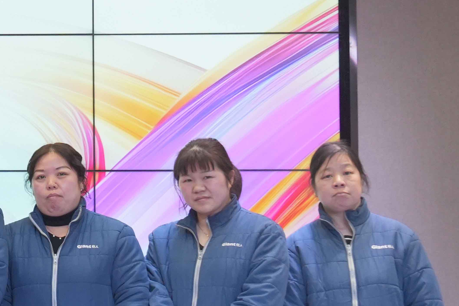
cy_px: 232
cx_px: -254
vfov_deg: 8.3
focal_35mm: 166
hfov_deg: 11.8
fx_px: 2116
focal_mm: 50
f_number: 7.1
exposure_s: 1/200
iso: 1600
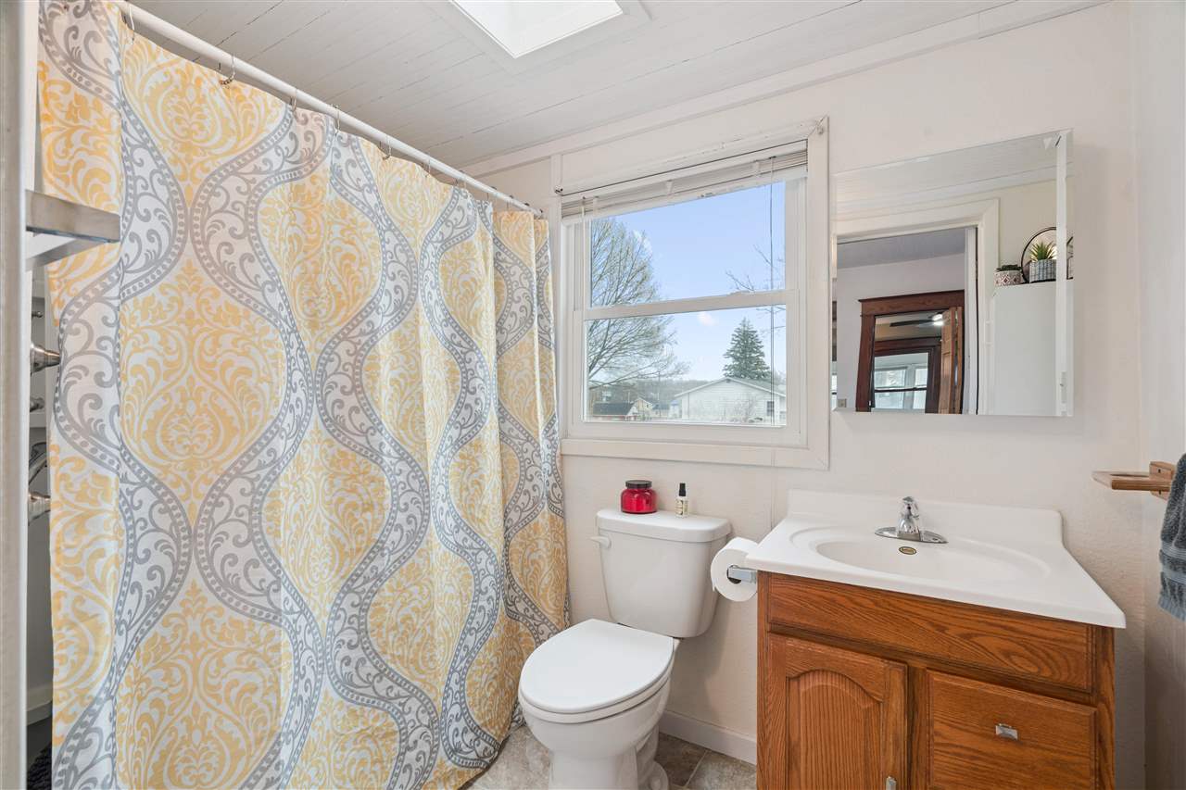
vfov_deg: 73.7
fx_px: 527
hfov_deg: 96.7
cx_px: 593
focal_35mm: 16
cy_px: 395
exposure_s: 1/8
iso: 400
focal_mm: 16
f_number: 10
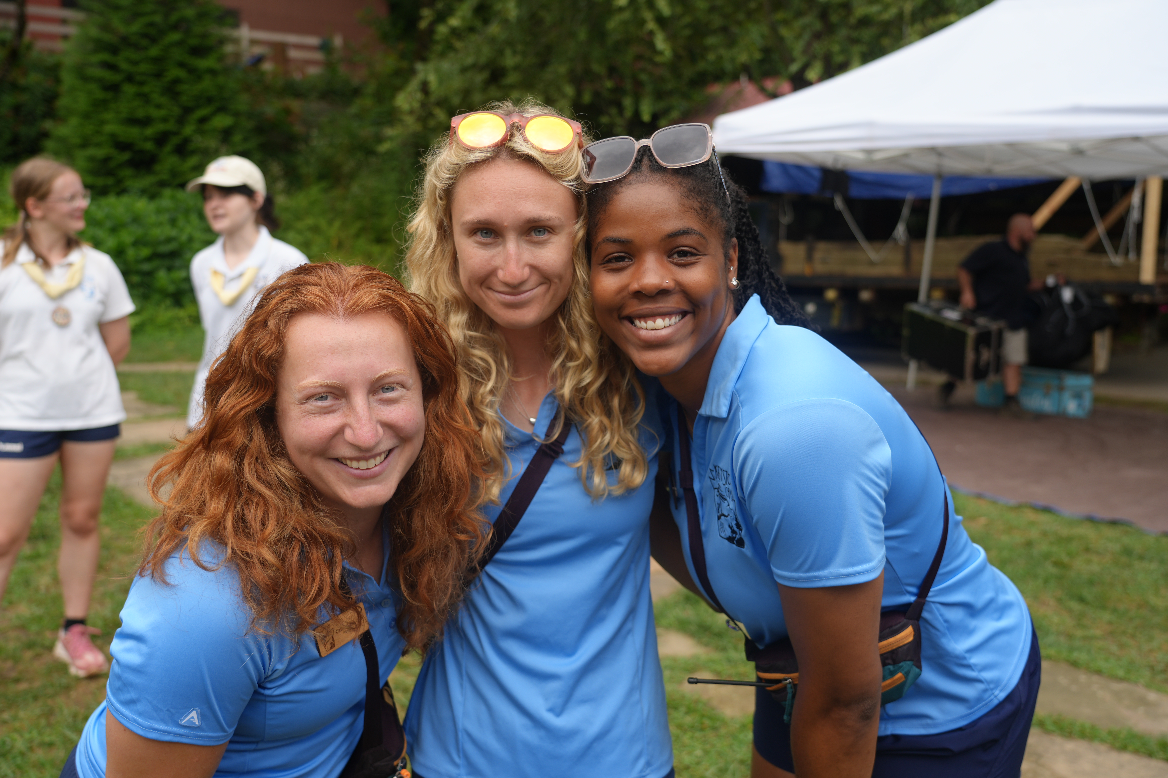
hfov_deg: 54.4
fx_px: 1135
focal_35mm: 35
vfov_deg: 37.9
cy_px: 389
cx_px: 584
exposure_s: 1/250
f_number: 4.5
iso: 100
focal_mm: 35
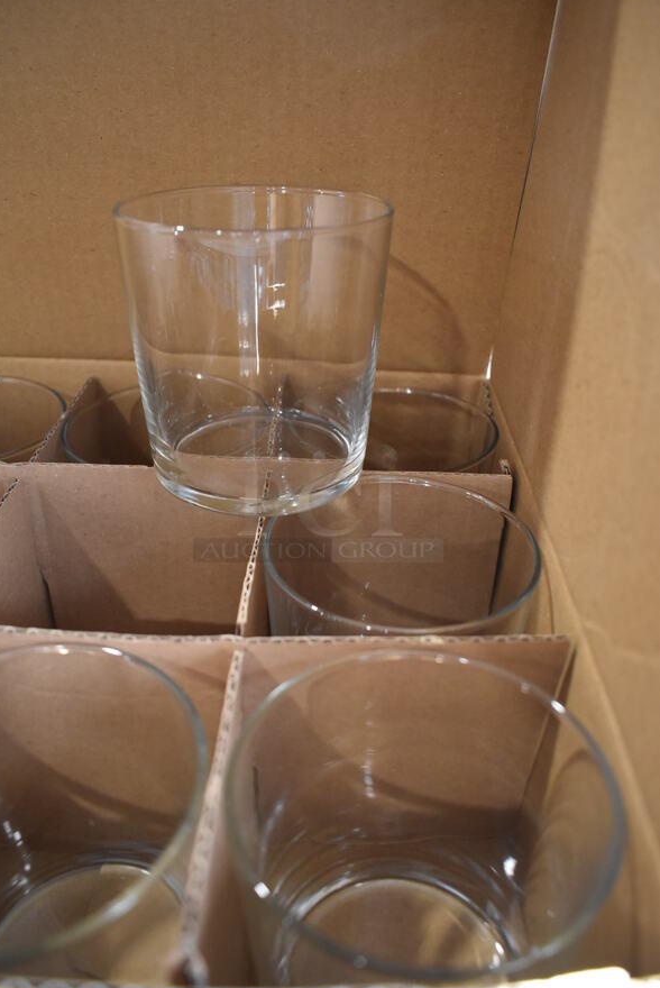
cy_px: 504
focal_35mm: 28
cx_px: 319
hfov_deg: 46.5
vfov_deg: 65.4
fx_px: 769
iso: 2000
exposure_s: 1/125
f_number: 3.5
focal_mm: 18
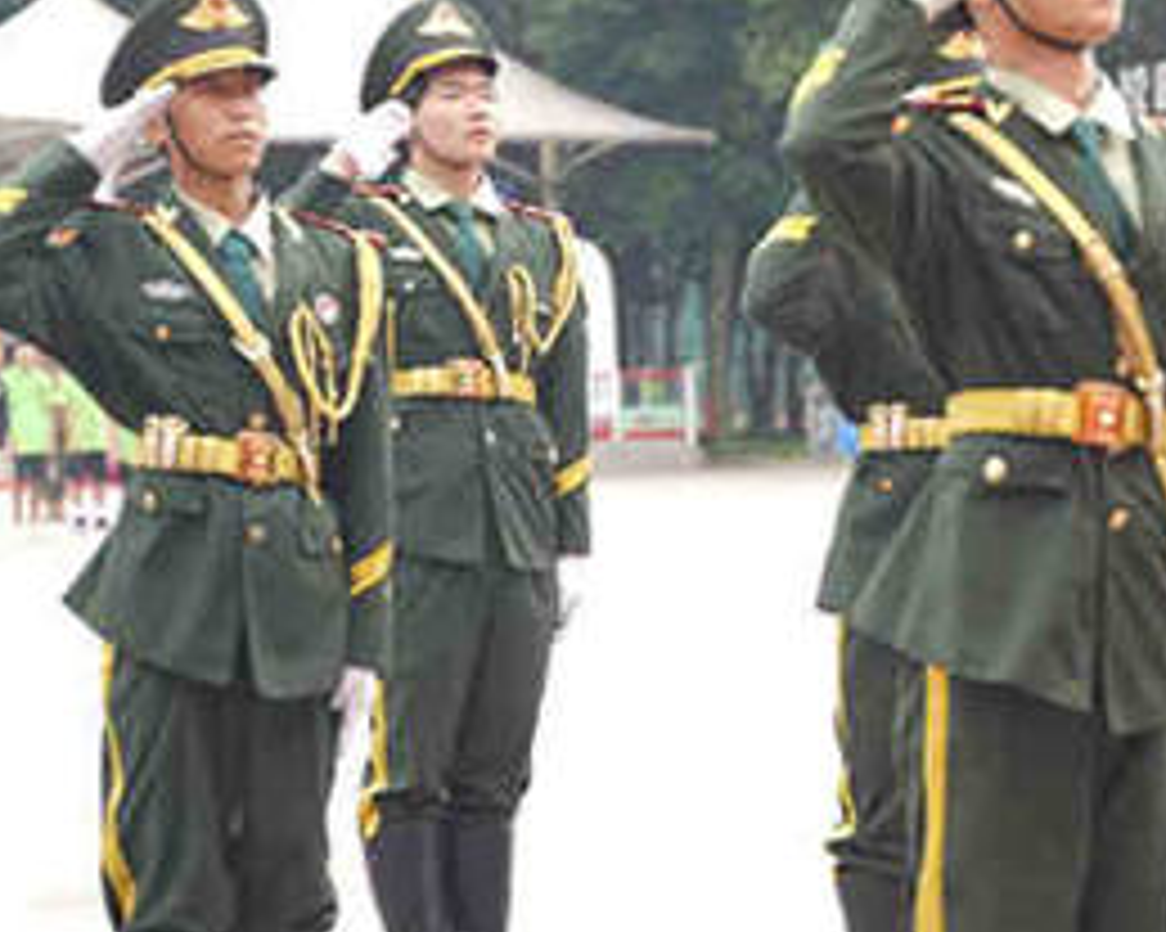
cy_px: 545
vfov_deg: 10.0
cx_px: 959
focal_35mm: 155
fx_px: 5347
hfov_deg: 12.4
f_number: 2.8
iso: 50
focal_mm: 57
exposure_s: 1/125
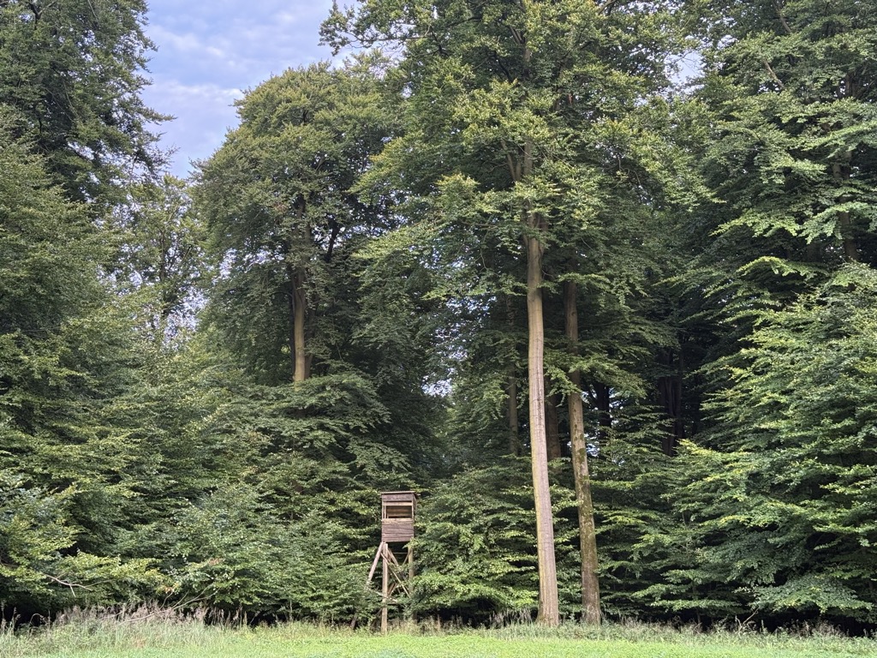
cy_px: 329
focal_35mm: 48
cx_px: 438
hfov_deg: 39.7
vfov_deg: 30.3
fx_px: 1216
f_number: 1.78
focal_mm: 6.76
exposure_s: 1/60
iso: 125
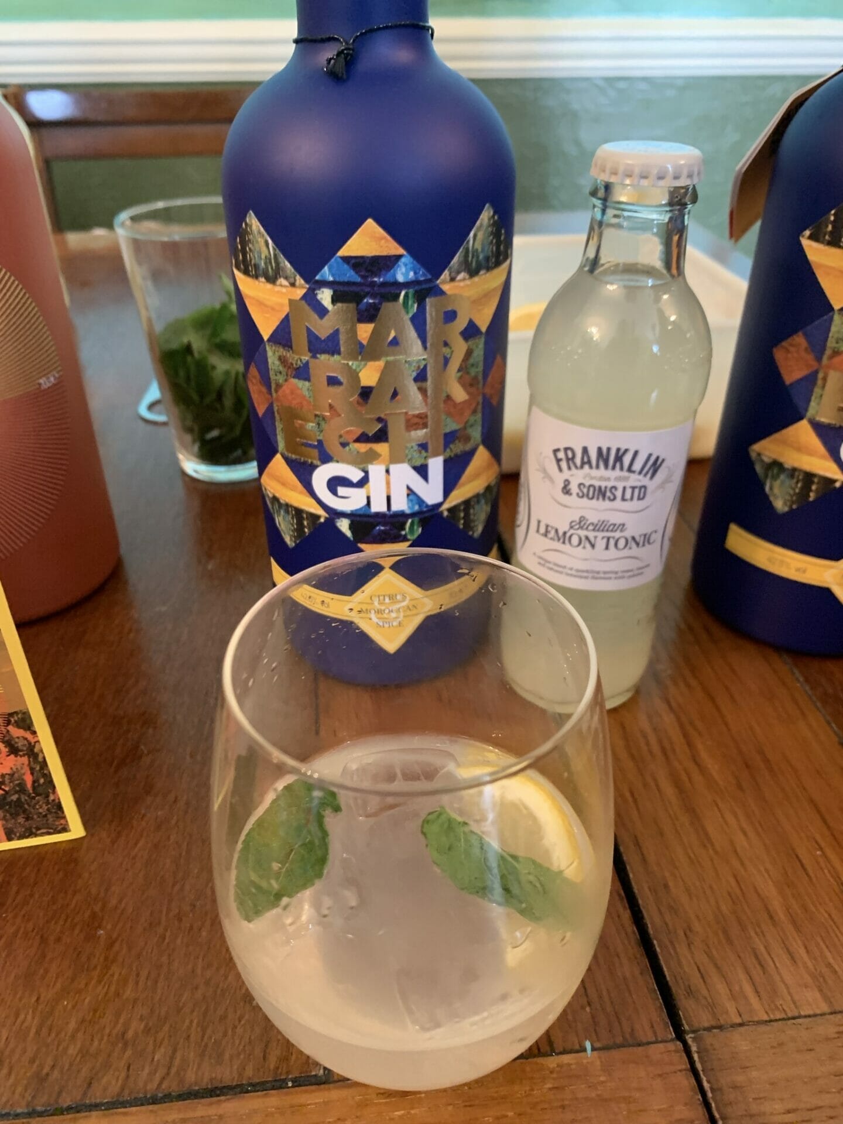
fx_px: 844
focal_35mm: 26
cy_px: 562
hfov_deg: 53.1
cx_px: 422
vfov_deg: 67.3
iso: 400
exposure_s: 1/33
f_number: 1.8
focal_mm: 4.25
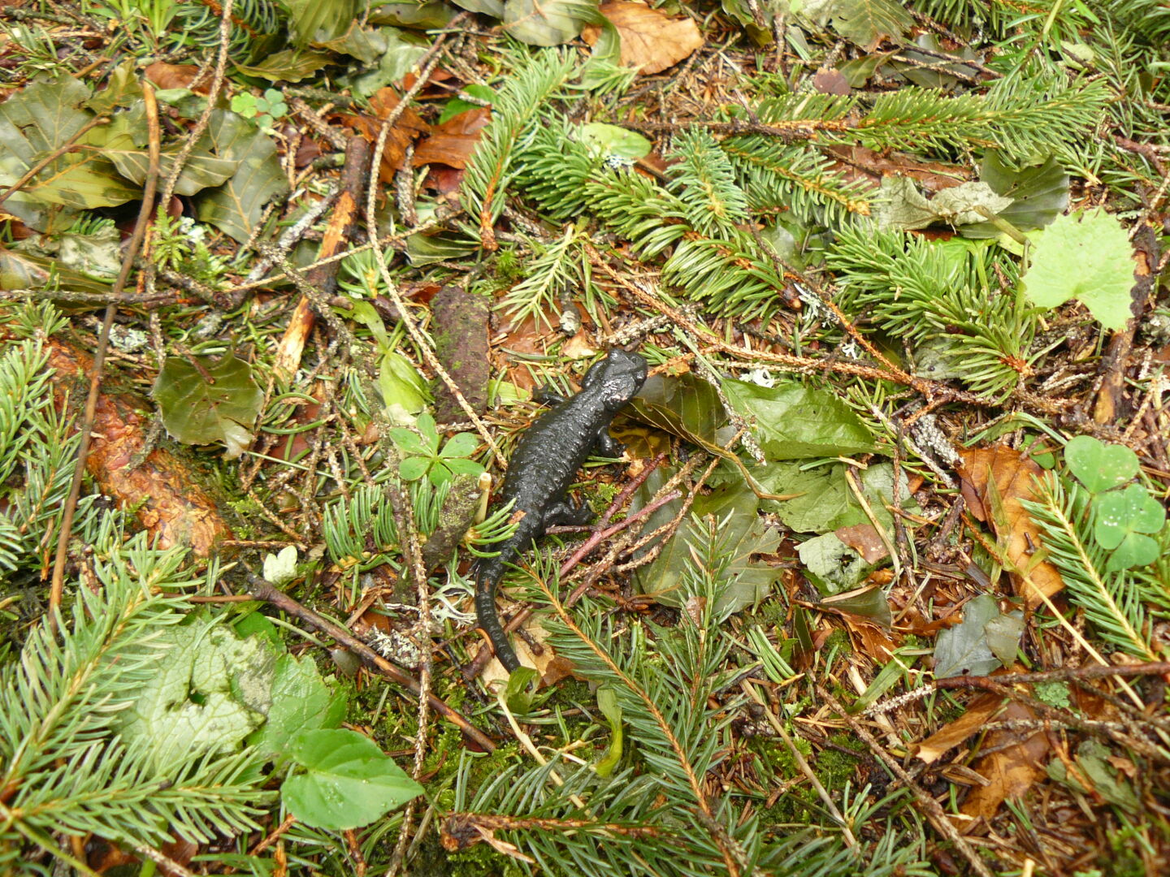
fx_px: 1217
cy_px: 438
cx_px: 585
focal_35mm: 36
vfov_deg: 39.7
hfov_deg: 51.4
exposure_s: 1/10
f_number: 2.8
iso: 100
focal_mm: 6
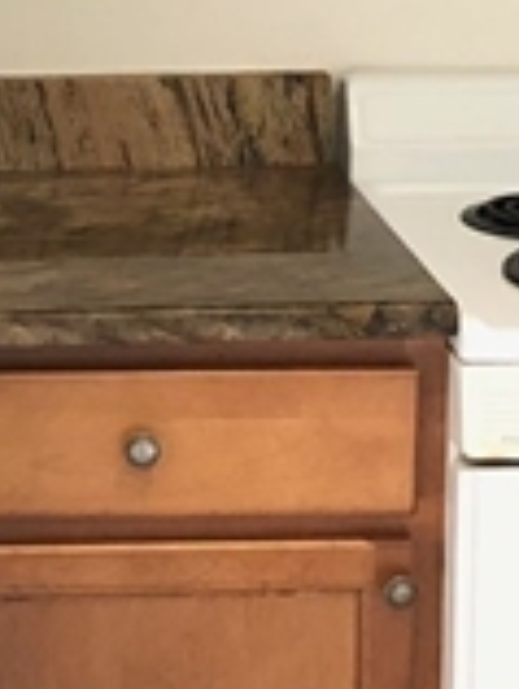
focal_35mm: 136
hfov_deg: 10.9
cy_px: 192
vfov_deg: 14.4
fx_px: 2711
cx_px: 44
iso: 40
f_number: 1.8
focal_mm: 4
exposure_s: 1/24
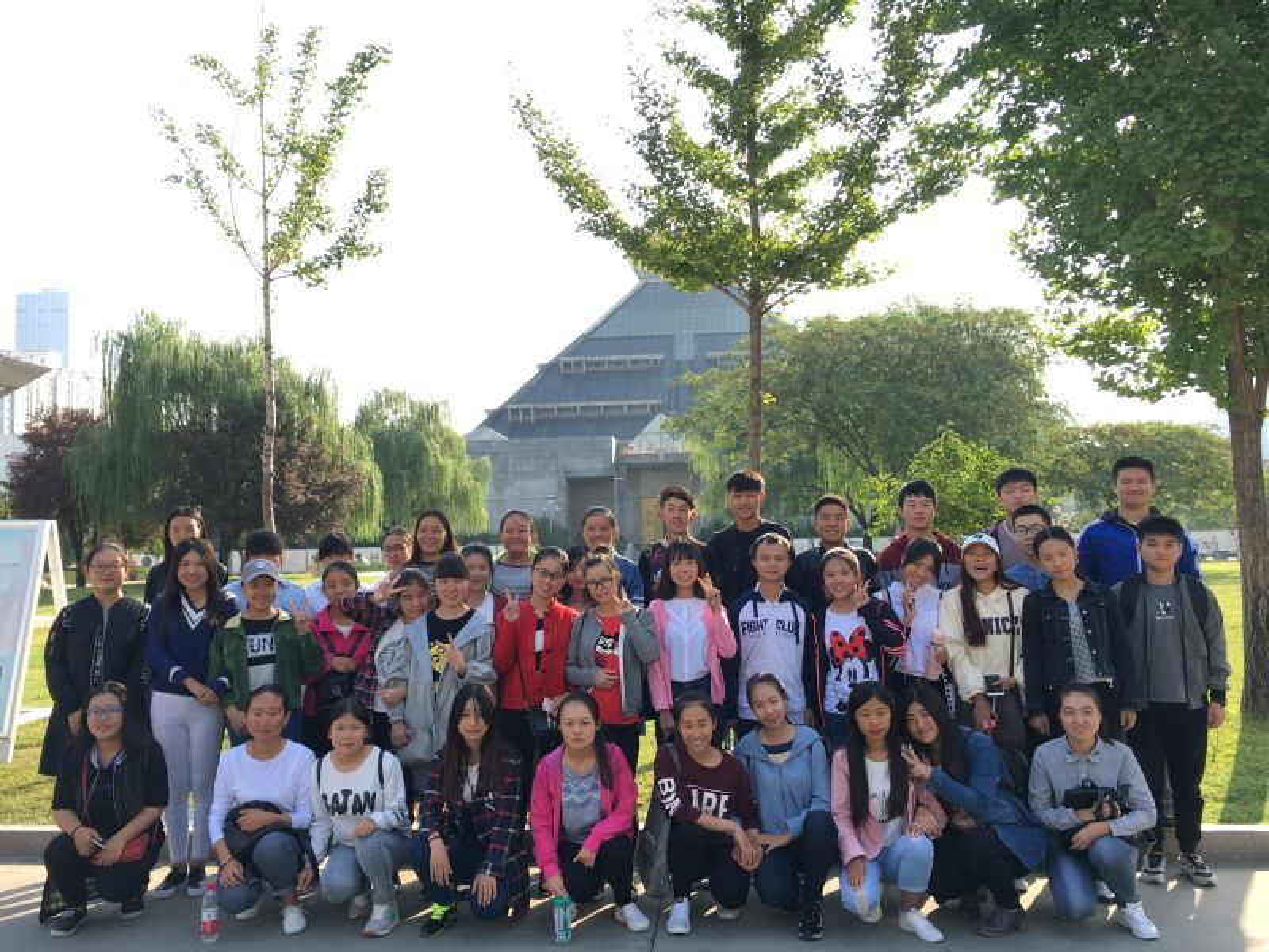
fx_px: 1063
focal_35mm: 29
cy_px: 476
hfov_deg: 61.7
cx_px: 634
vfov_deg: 48.2
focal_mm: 4.15
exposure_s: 1/311
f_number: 2.2
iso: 25
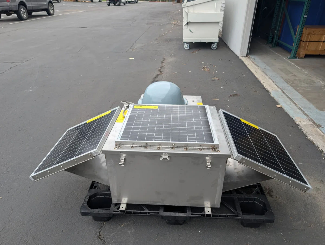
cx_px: 162
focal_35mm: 24
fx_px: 226
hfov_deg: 71.5
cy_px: 122
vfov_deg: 57.0
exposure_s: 1/300
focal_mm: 6.9
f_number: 1.68
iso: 21
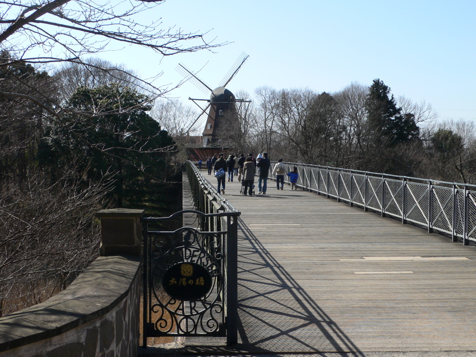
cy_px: 178
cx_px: 238
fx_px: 743
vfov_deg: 27.0
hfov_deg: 35.5
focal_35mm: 54
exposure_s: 1/500
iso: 80
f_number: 4.5
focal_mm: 10
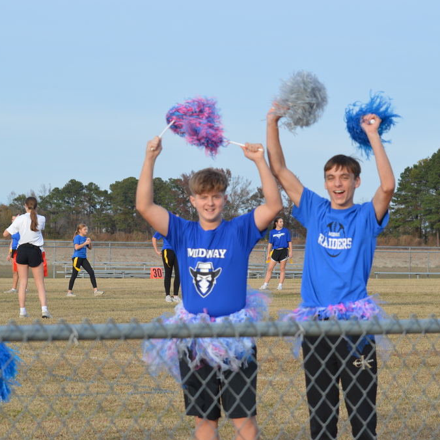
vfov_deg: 12.9
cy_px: 221
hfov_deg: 12.9
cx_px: 230
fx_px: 1941
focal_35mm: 135
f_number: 6.3
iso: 100
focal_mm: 70
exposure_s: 1/160
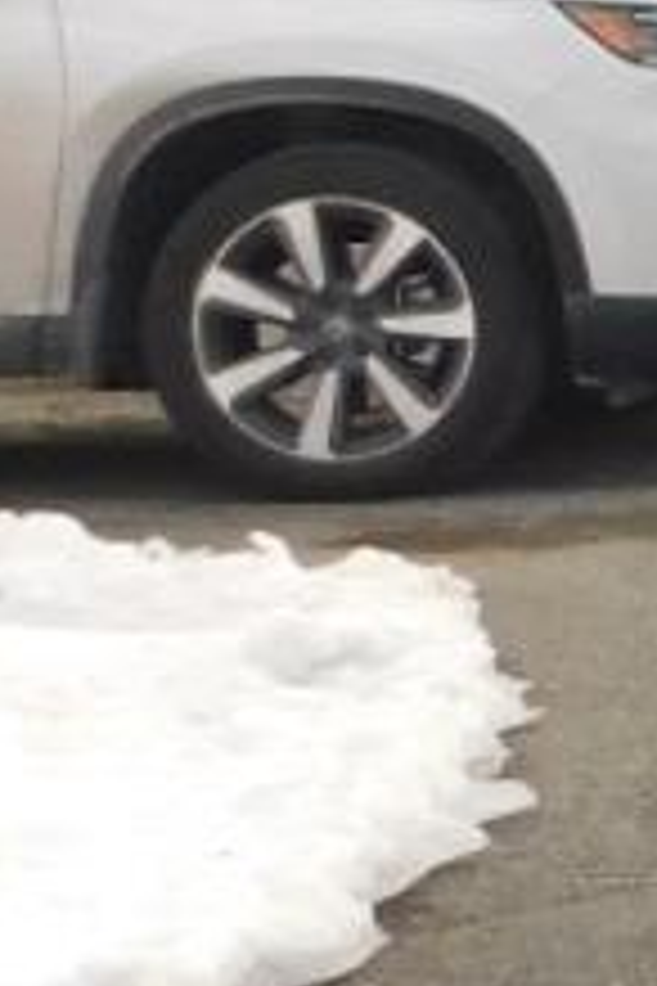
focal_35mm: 228
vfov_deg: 9.0
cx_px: 3406
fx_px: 6241
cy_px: 243
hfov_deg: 4.9
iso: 125
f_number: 3.2
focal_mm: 5.3
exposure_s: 1/800
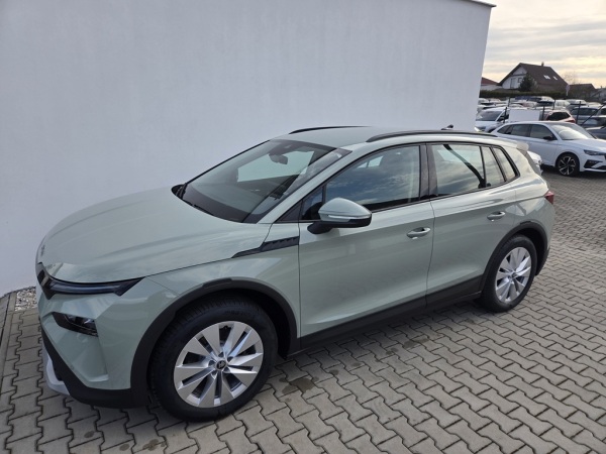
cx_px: 303
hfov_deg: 73.9
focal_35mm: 23
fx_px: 403
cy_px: 227
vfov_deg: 58.9
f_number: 1.8
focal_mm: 5.4
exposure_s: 1/2404
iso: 80
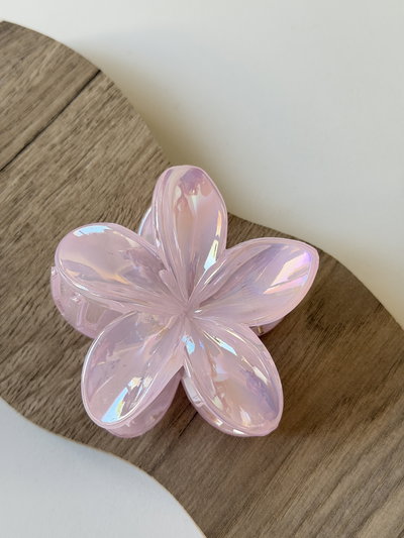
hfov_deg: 30.3
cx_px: 202
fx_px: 747
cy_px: 269
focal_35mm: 48
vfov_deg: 39.6
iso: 100
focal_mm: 6.76
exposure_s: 1/121
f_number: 1.78
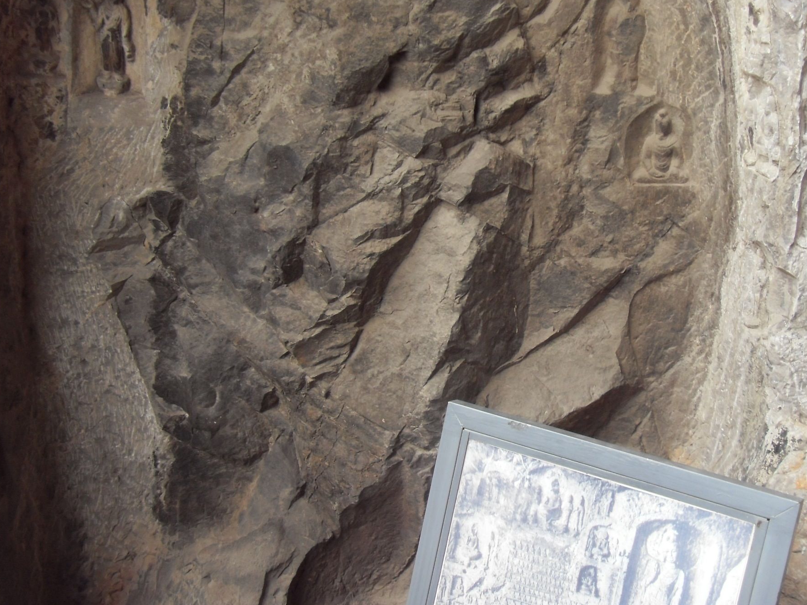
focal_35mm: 45
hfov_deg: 42.1
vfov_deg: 32.2
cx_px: 416
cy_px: 286
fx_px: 1049
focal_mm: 6.6
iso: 200
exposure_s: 1/45
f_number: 3.5
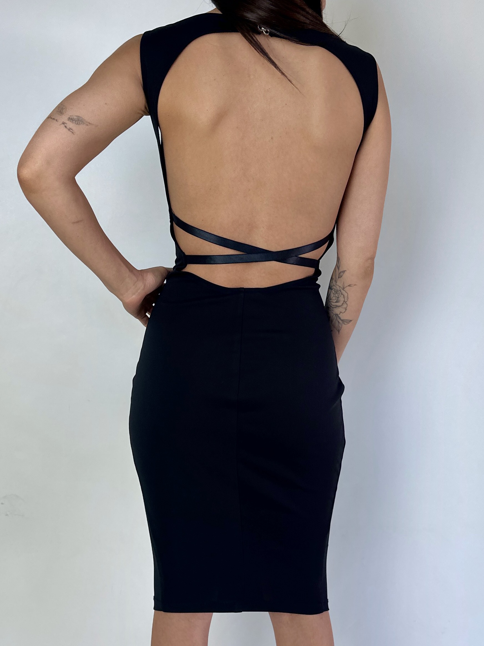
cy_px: 323
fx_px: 448
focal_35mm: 24
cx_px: 242
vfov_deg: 71.6
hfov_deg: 56.8
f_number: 1.78
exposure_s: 1/373
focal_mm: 6.86
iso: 80
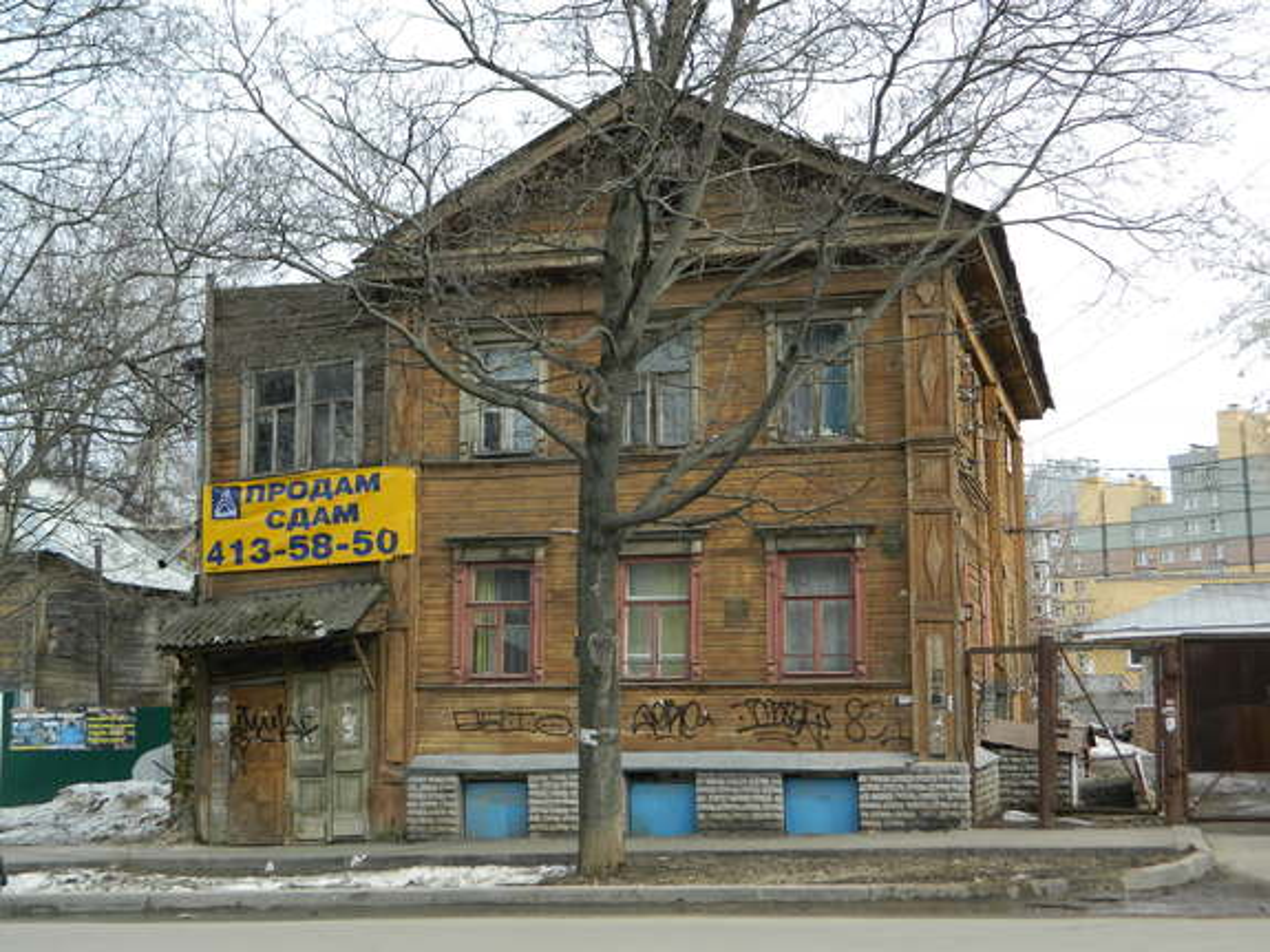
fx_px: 1724
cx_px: 635
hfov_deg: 40.4
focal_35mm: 47
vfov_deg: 30.9
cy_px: 476
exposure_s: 1/200
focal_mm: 8.4
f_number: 3.6
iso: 80
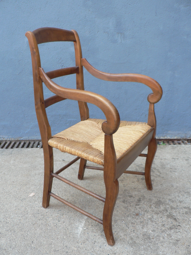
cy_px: 128
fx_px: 265
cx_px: 96
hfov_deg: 39.7
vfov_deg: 51.4
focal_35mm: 36
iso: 80
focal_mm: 6
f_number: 2.8
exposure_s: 1/60
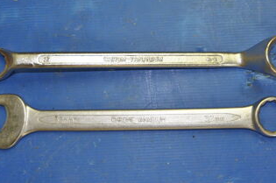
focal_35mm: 62
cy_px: 64
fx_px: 473
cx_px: 137
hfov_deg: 32.5
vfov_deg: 21.9
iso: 250
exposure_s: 1/20
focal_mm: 27
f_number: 3.8
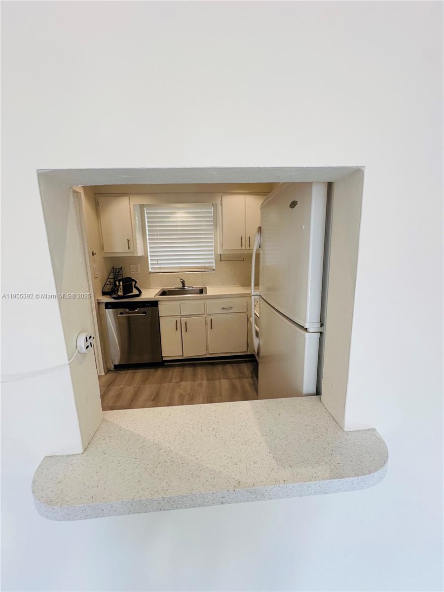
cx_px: 222
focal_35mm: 14
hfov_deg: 85.7
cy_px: 296
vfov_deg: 102.1
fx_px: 239
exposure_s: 1/120
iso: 80
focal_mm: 2.22
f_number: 2.2
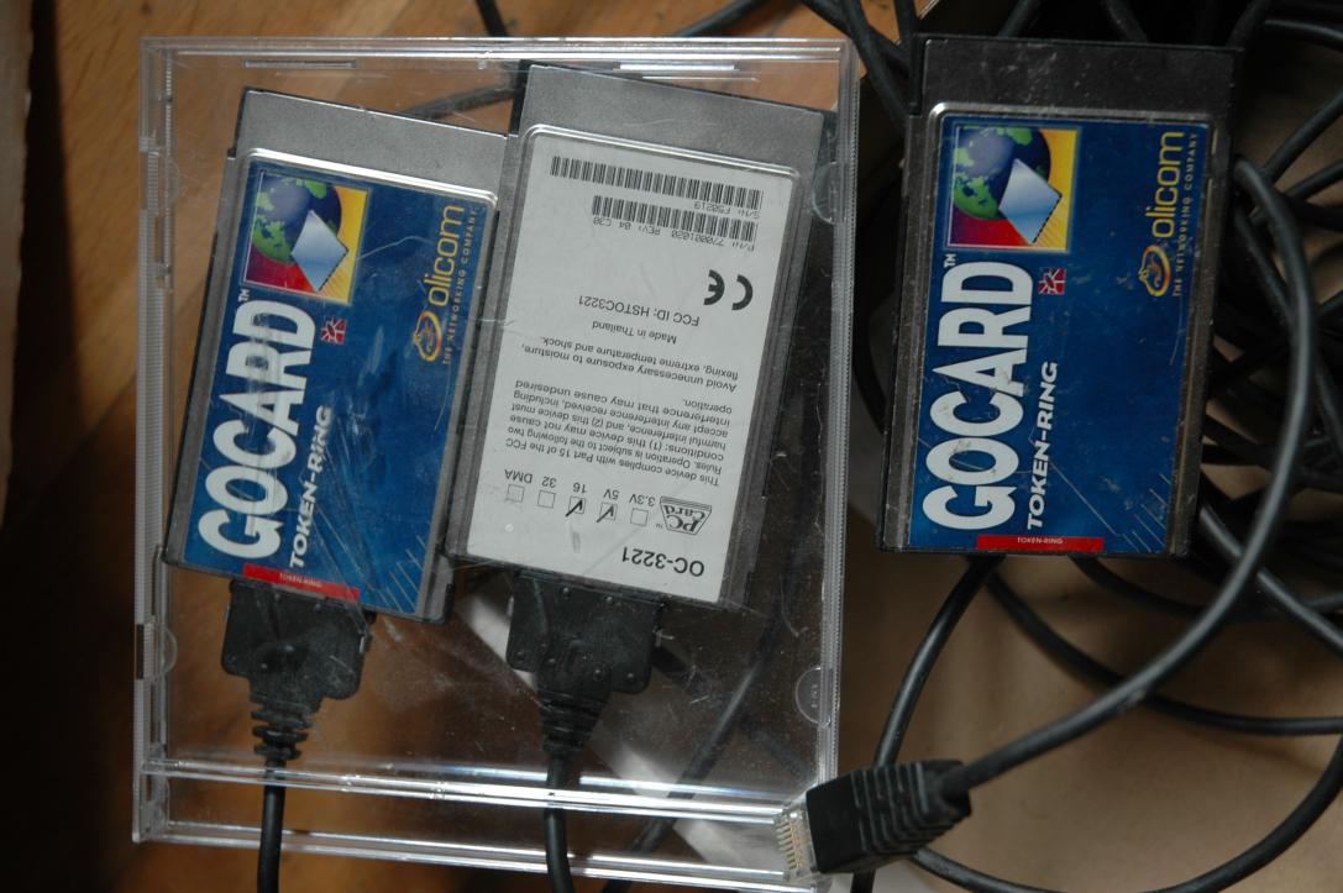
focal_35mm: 66
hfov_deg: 30.5
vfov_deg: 20.6
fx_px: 2460
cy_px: 446
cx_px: 672
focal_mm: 44
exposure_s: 1/50
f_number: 4.5
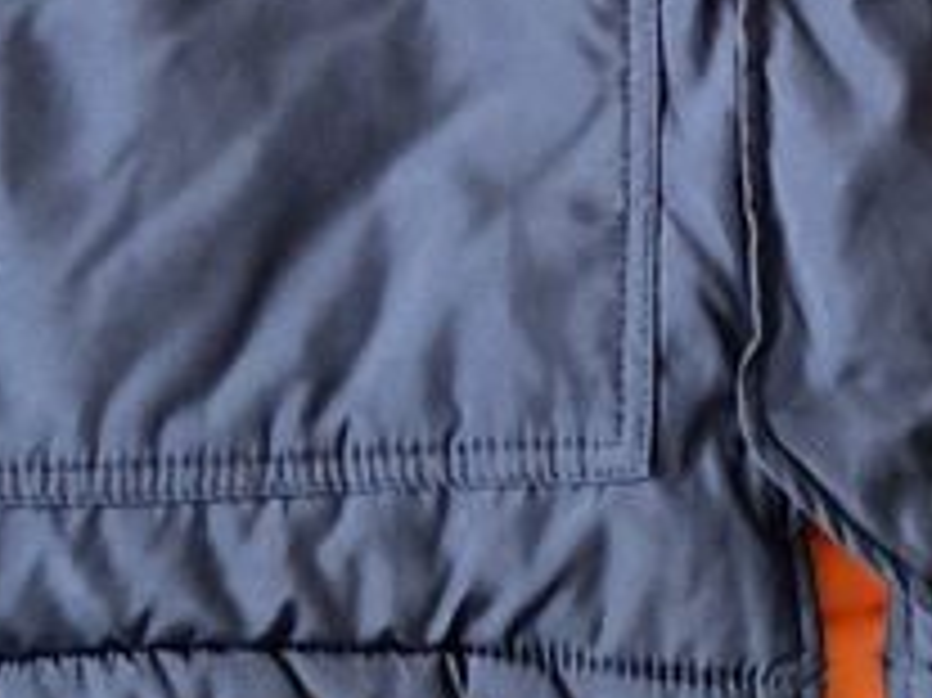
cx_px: 680
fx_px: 3256
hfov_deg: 16.2
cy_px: -1094
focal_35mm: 121
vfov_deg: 10.3
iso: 250
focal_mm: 4.6
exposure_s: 1/33
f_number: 2
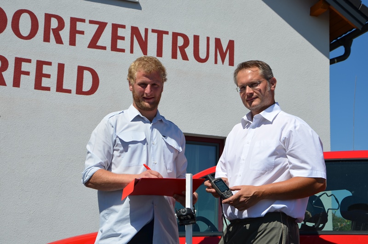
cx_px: 184
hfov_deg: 32.0
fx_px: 643
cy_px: 122
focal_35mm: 63
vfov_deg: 21.5
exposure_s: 1/400
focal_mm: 42
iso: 100
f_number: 10
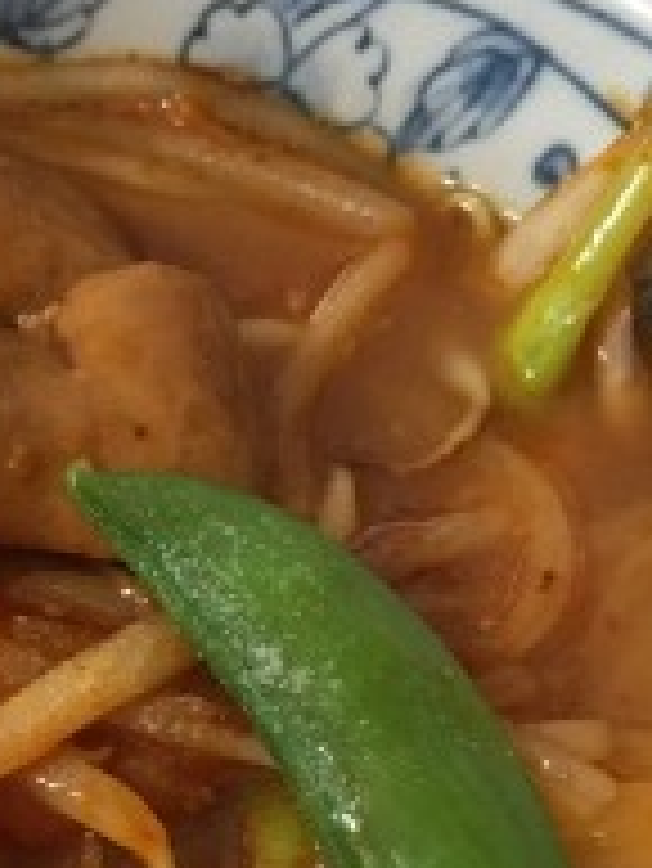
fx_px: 2258
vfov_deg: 21.4
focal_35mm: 90
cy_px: 738
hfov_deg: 15.8
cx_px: -130
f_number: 2.2
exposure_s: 1/30
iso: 200
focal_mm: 4.15
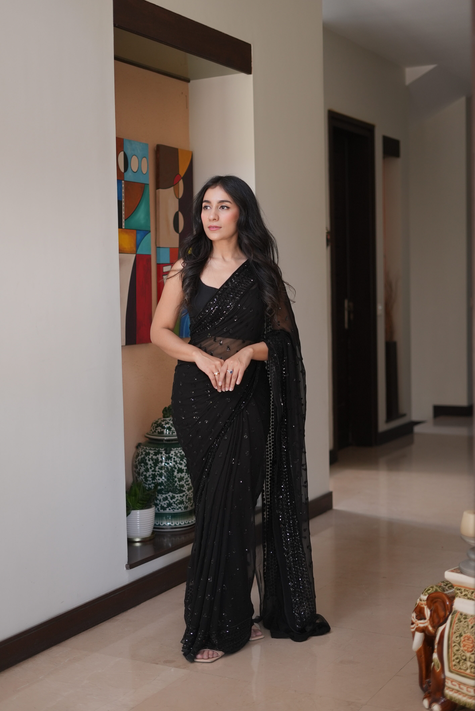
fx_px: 988
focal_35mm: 50
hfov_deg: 27.0
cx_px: 238
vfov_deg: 39.6
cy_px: 356
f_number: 2.2
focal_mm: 50
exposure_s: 1/200
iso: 500
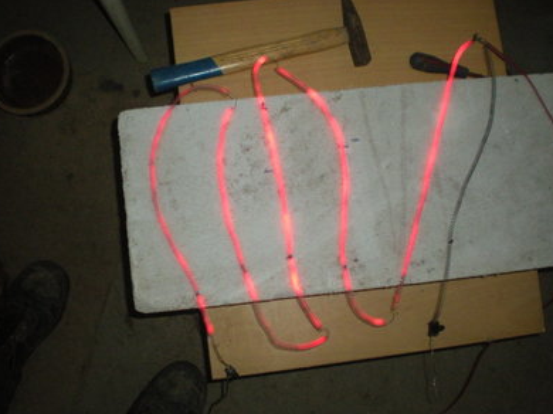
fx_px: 623
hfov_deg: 47.9
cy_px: 208
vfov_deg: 36.8
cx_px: 276
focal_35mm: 39
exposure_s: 1/2
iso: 400
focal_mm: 6.3
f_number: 3.1
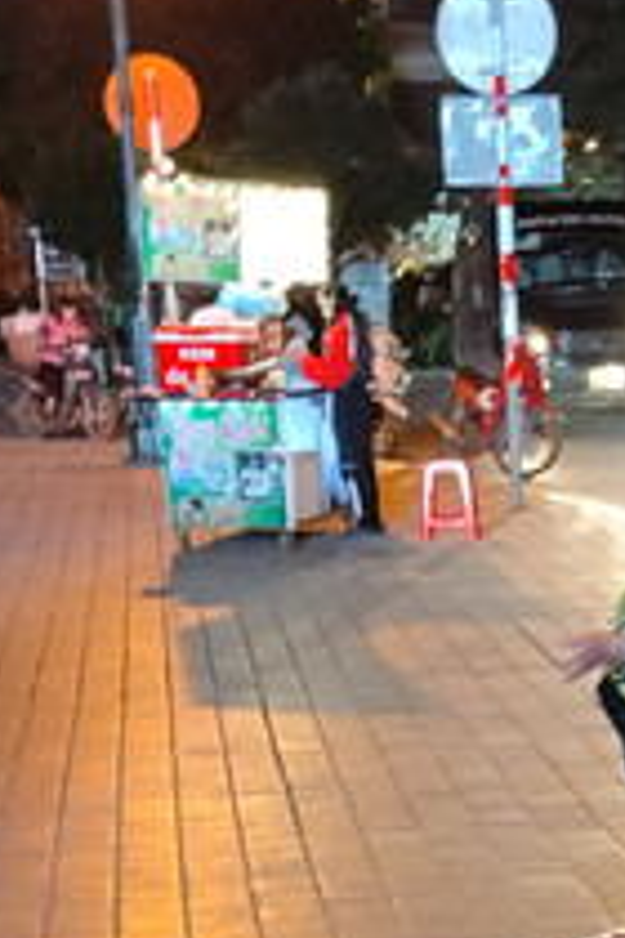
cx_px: 830
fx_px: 2500
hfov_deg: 13.7
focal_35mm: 96
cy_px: 922
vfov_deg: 20.6
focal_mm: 4.22
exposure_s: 1/25
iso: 320
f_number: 1.8
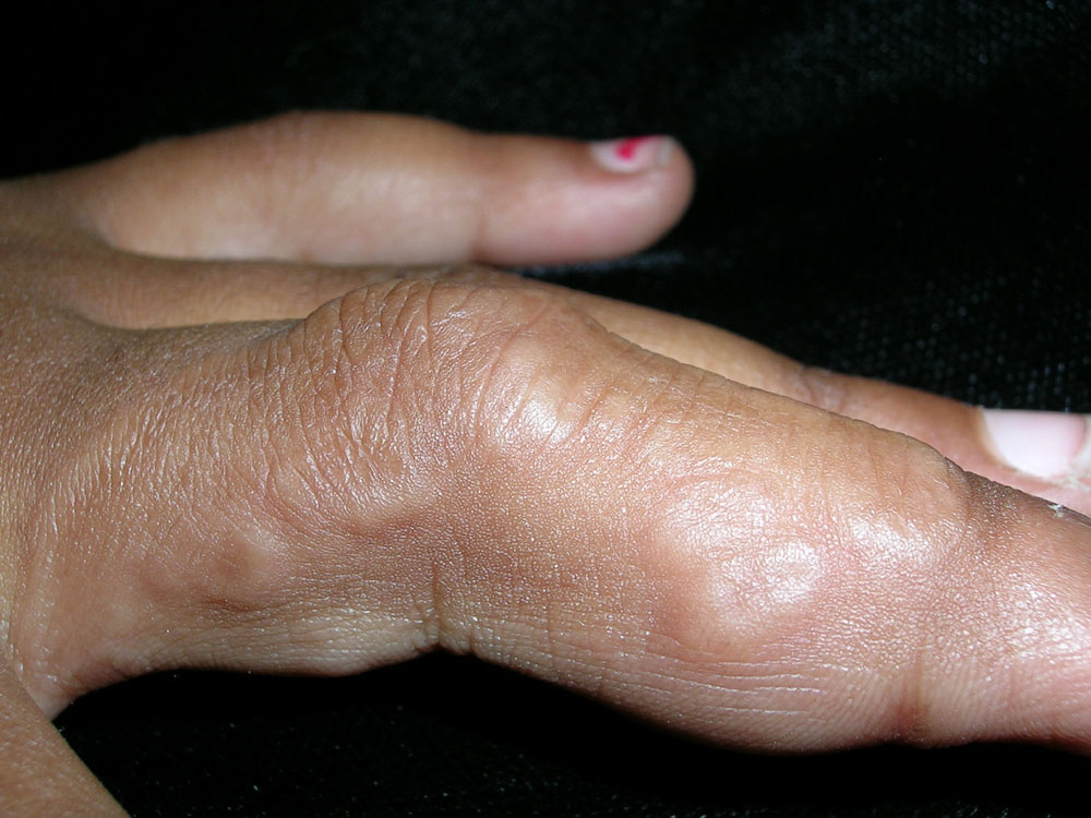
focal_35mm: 53
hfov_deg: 36.2
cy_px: 409
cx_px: 546
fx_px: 1670
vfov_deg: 27.5
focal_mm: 8
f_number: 5.5
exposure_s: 1/60.1
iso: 50
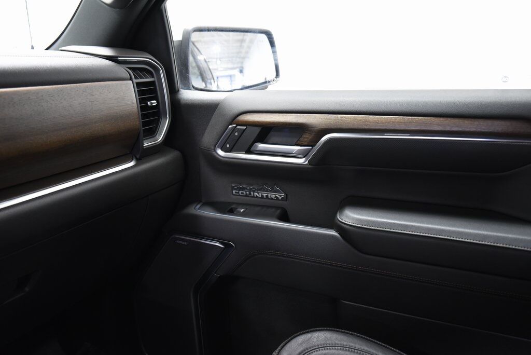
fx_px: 472
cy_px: 178
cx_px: 266
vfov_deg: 41.2
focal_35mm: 32
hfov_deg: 58.7
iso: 2500
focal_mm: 32
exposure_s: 1/15
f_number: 4
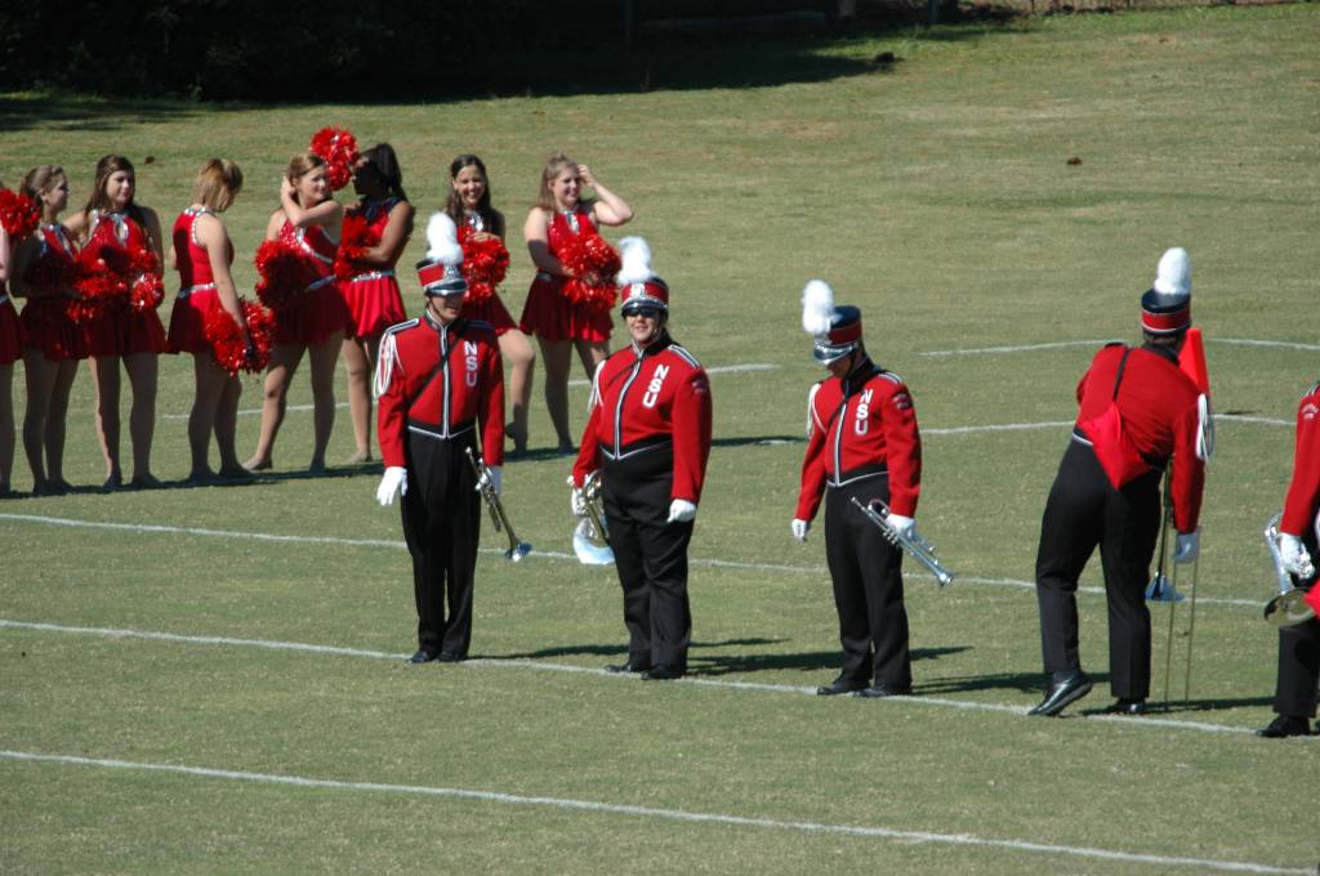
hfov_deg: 3.4
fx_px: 21972
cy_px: 438
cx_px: 660
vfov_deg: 2.3
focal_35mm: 600
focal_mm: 400
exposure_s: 1/1000
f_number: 5.6
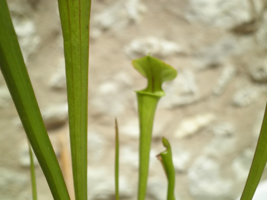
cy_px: 100
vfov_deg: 30.9
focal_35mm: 47
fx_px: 363
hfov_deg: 40.4
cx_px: 134
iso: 64
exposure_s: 1/125
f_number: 9.6
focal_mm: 8.3
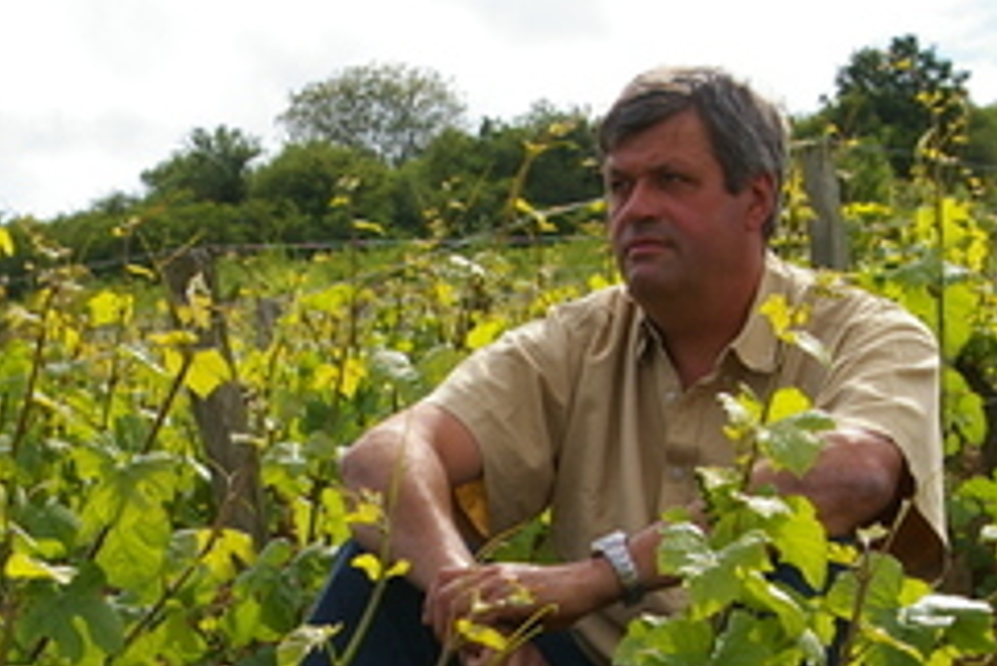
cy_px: 492
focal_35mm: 131
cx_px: 298
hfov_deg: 15.6
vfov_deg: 10.4
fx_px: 3639
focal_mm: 33
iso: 200
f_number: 9.5
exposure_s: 1/250
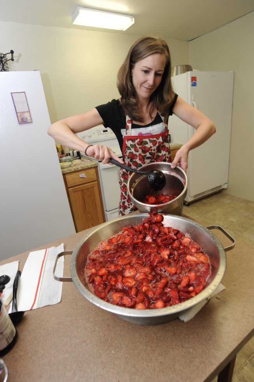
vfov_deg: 84.0
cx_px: 127
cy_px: 191
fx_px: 212
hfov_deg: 61.9
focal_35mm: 20
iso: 800
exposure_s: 1/80
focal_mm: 20
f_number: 8
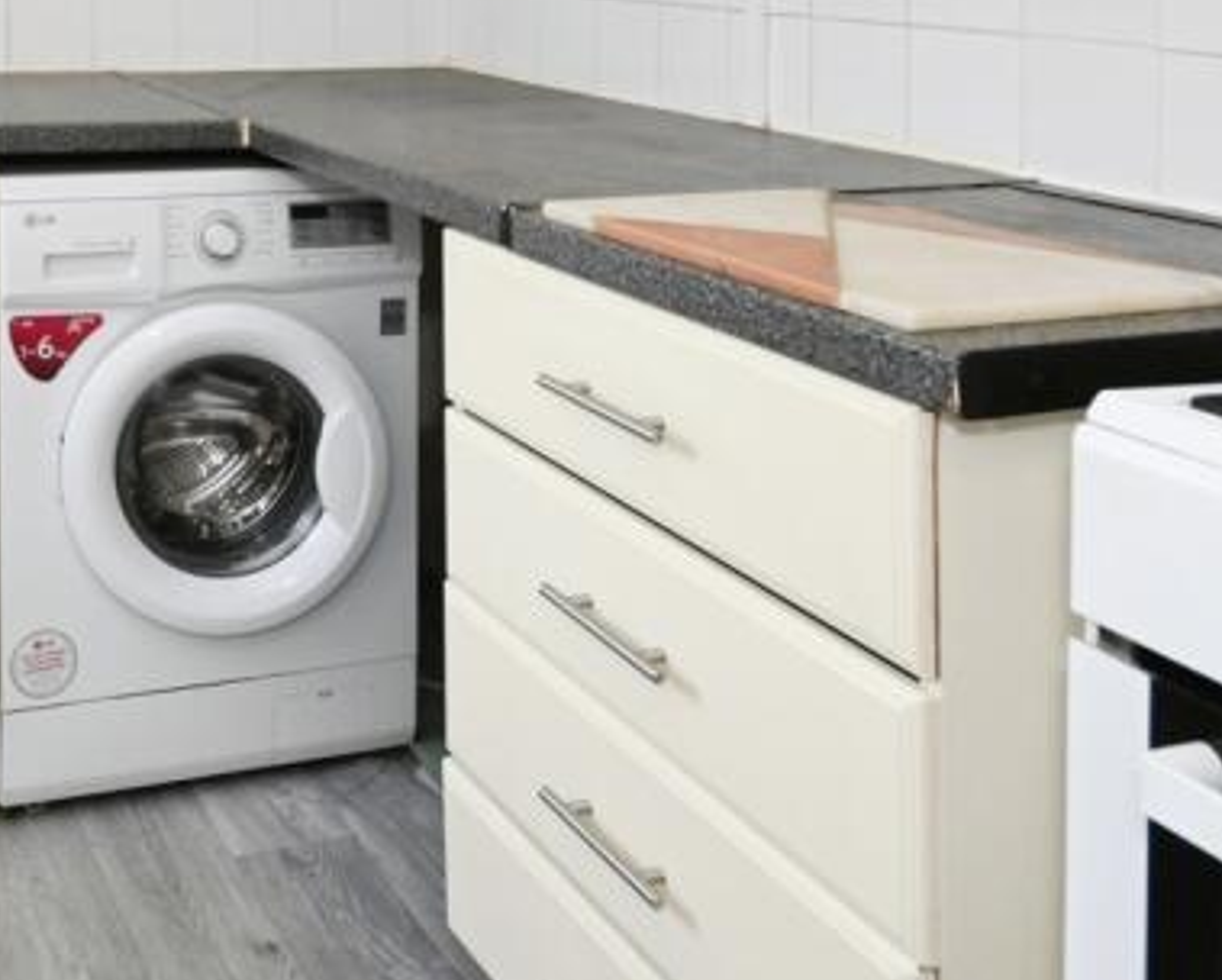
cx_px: 116
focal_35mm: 38
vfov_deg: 35.0
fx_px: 1376
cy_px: -34
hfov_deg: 43.6
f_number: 8
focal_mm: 10
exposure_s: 1/60
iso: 400
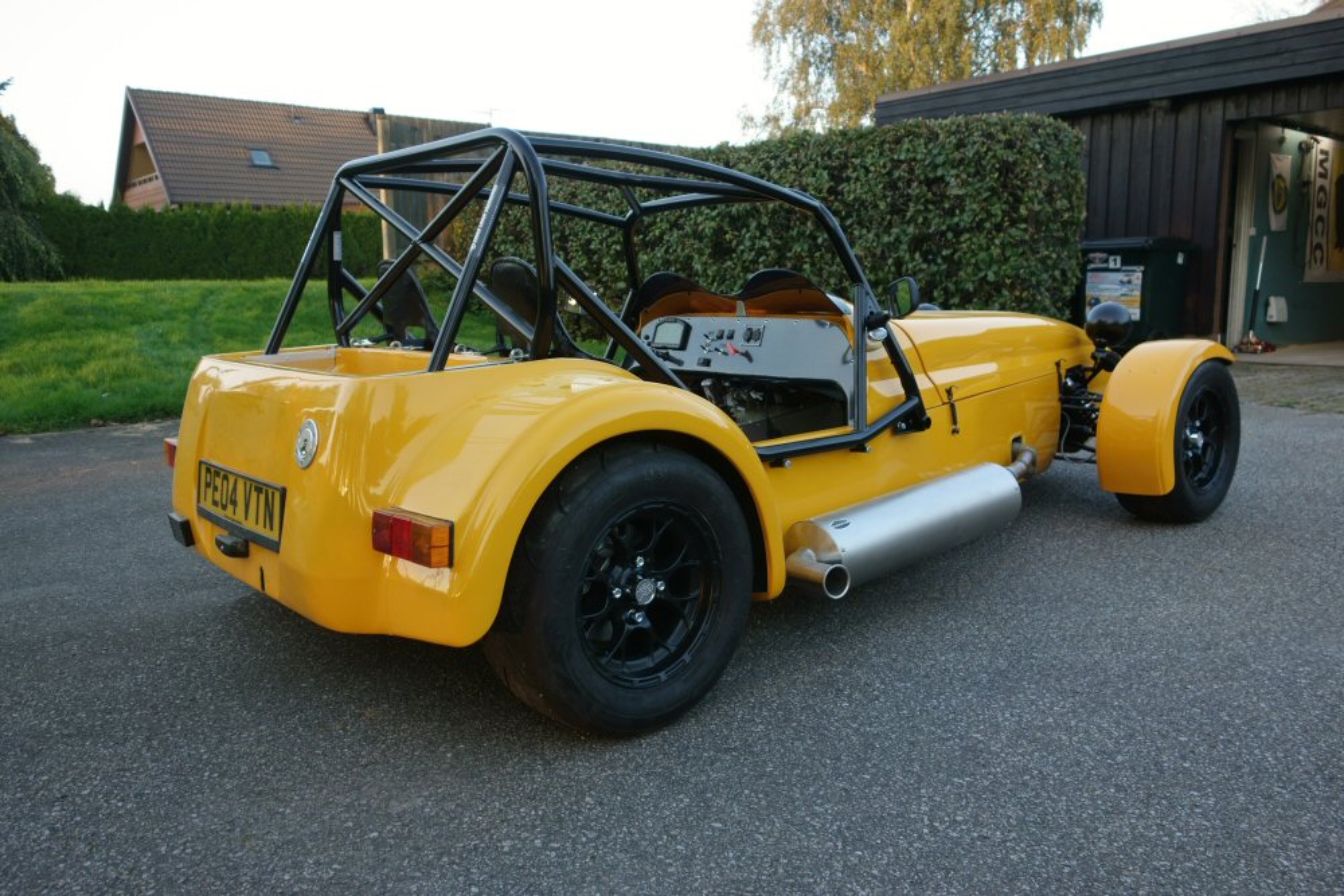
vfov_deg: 46.4
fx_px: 1045
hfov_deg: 65.5
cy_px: 448
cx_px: 672
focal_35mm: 28
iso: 125
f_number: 3.2
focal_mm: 10.4
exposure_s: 1/100
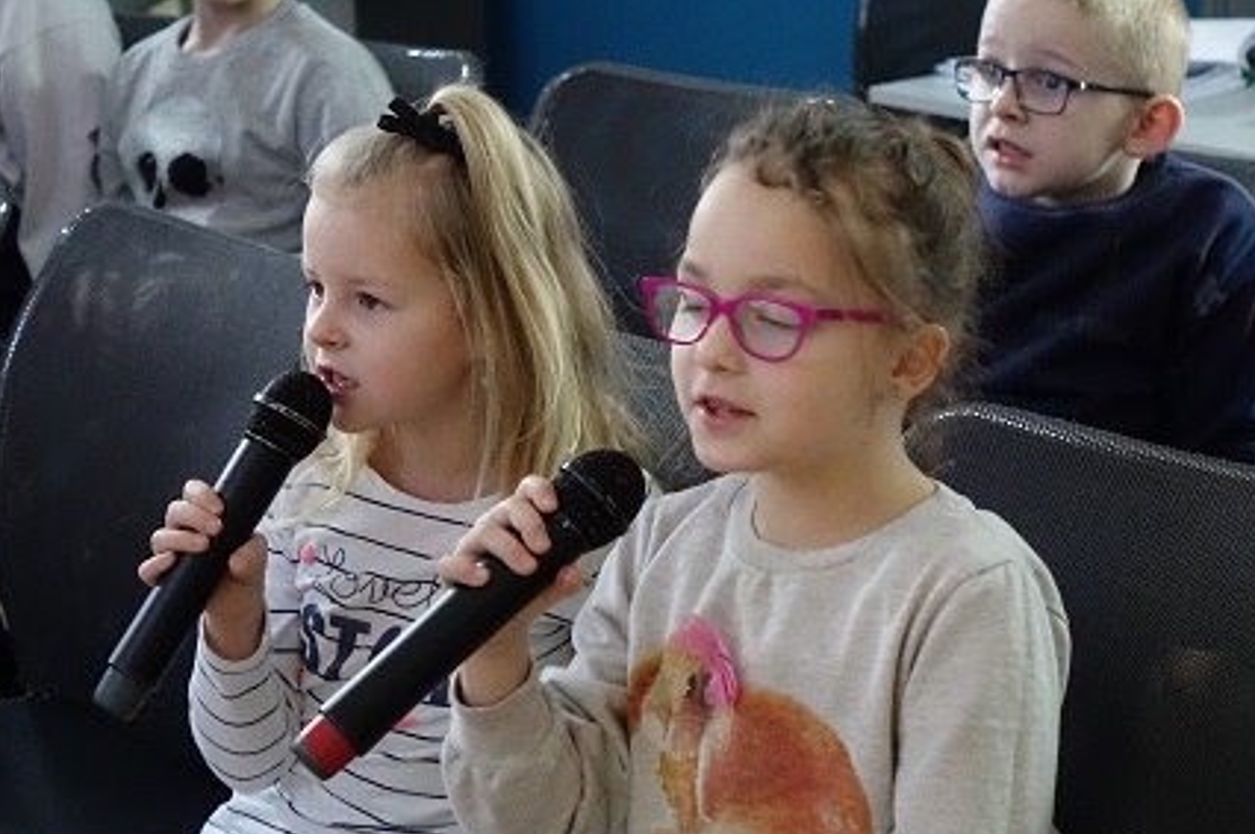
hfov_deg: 19.8
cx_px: 728
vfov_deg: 13.3
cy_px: 323
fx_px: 3587
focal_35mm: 103
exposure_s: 1/80
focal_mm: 29.37
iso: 3200
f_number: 2.8
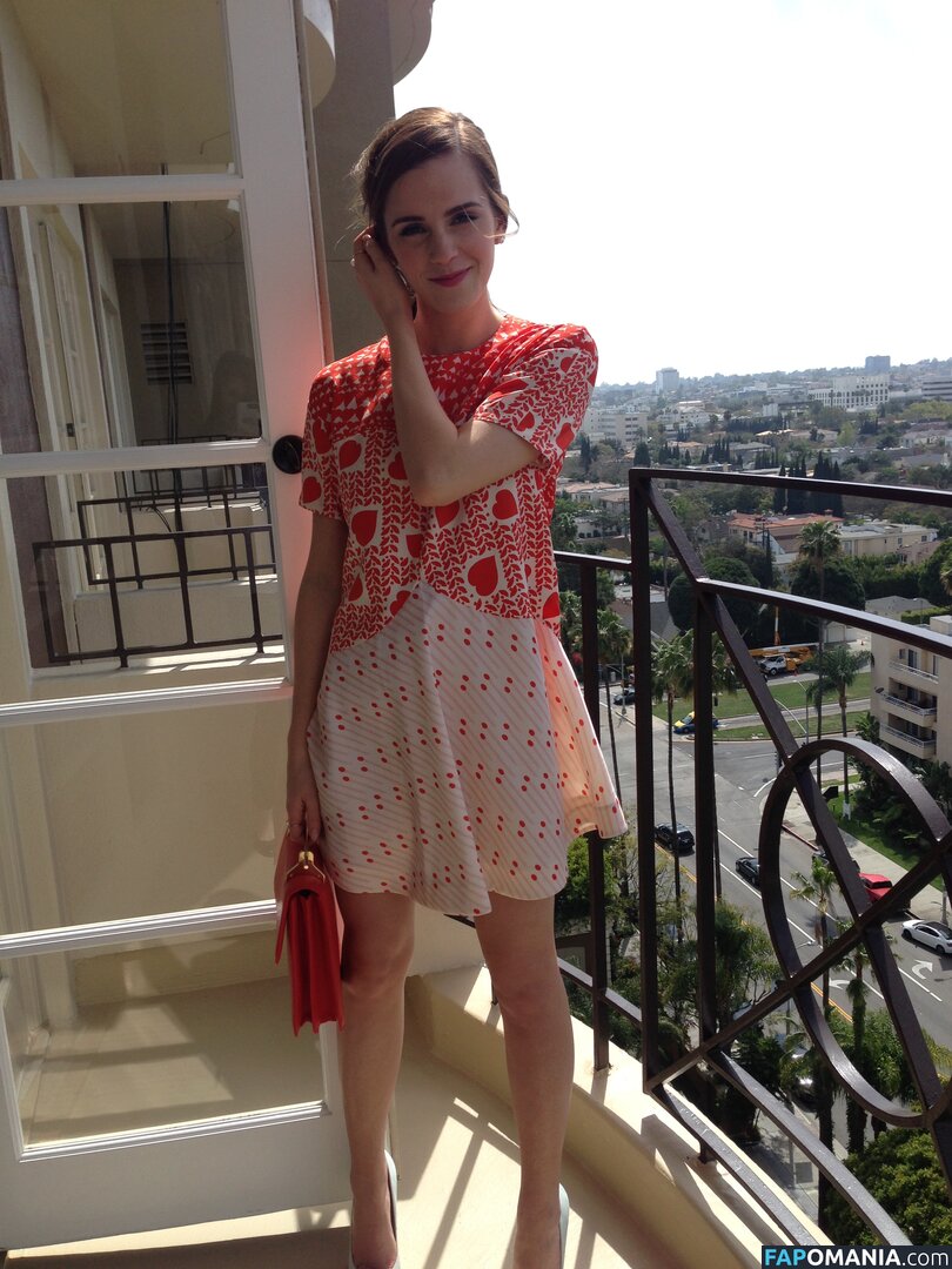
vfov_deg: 55.4
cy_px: 634
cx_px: 476
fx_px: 1210
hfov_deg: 42.9
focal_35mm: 33
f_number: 2.4
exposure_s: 1/1323
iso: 50
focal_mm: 4.12
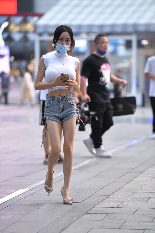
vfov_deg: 12.1
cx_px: 78
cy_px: 116
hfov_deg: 8.1
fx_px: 1098
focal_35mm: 170
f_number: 3.2
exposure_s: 1/500
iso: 800
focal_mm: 170
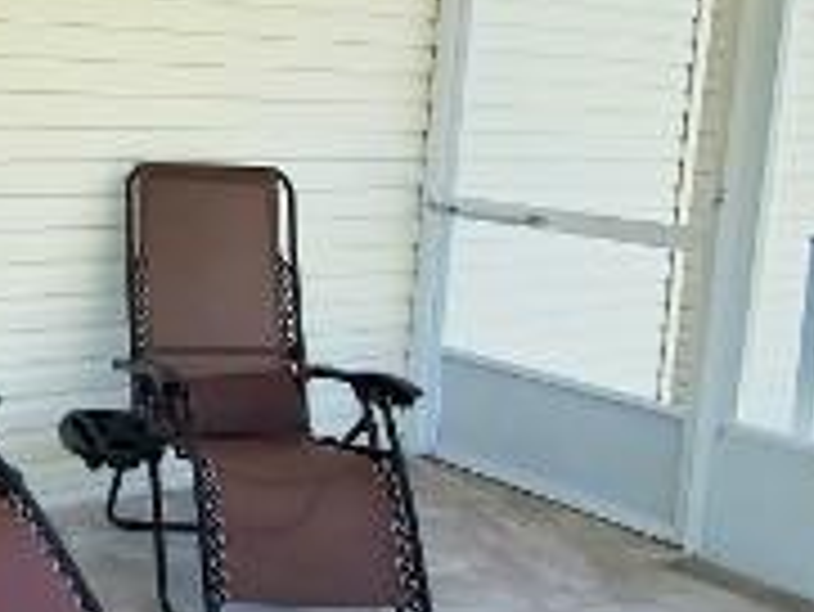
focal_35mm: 46
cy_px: 166
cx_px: -135
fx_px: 1082
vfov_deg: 31.1
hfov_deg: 34.1
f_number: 2.2
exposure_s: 1/120
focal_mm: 1.8
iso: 64
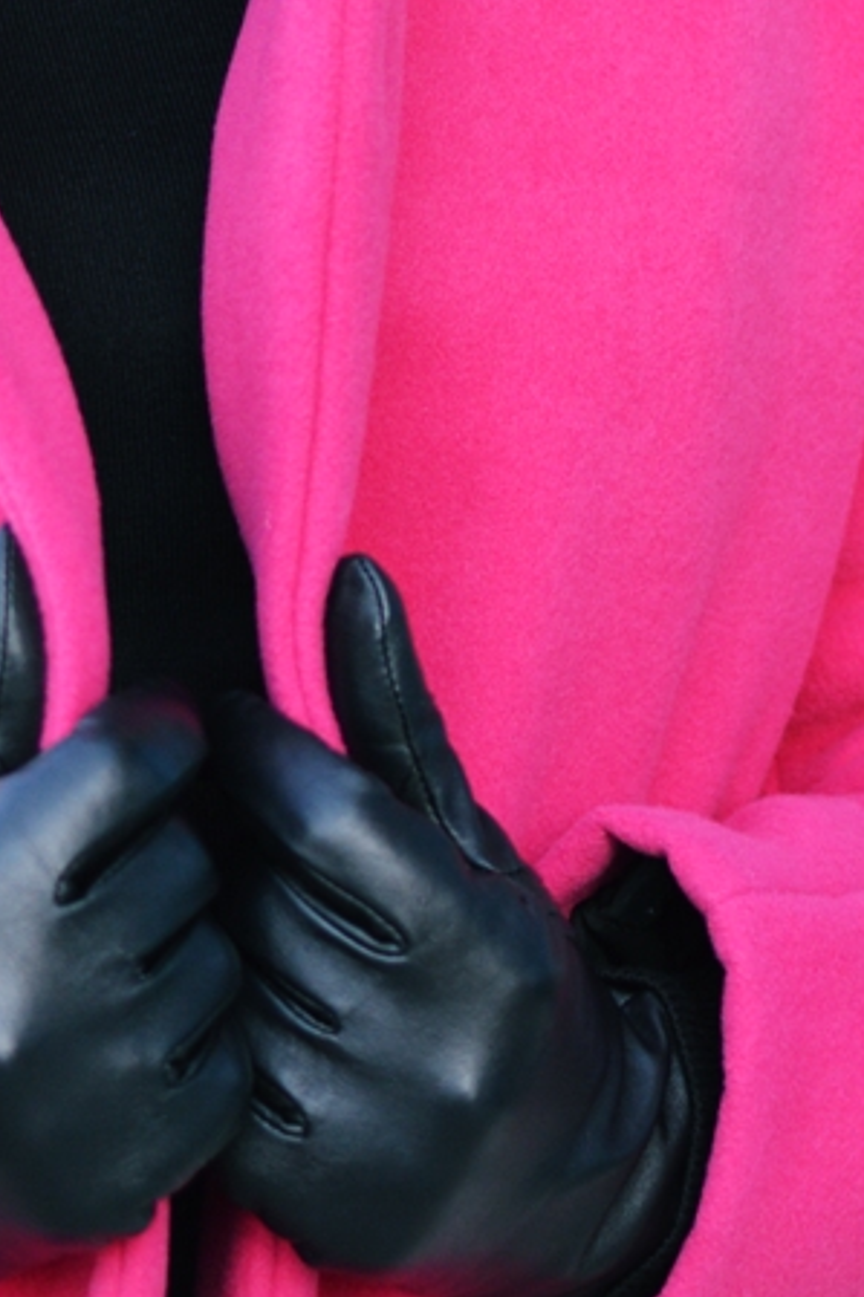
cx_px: 72
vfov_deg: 8.2
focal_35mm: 251
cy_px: 159
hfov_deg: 5.5
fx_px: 9042
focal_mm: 50
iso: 200
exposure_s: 1/640
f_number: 2.2
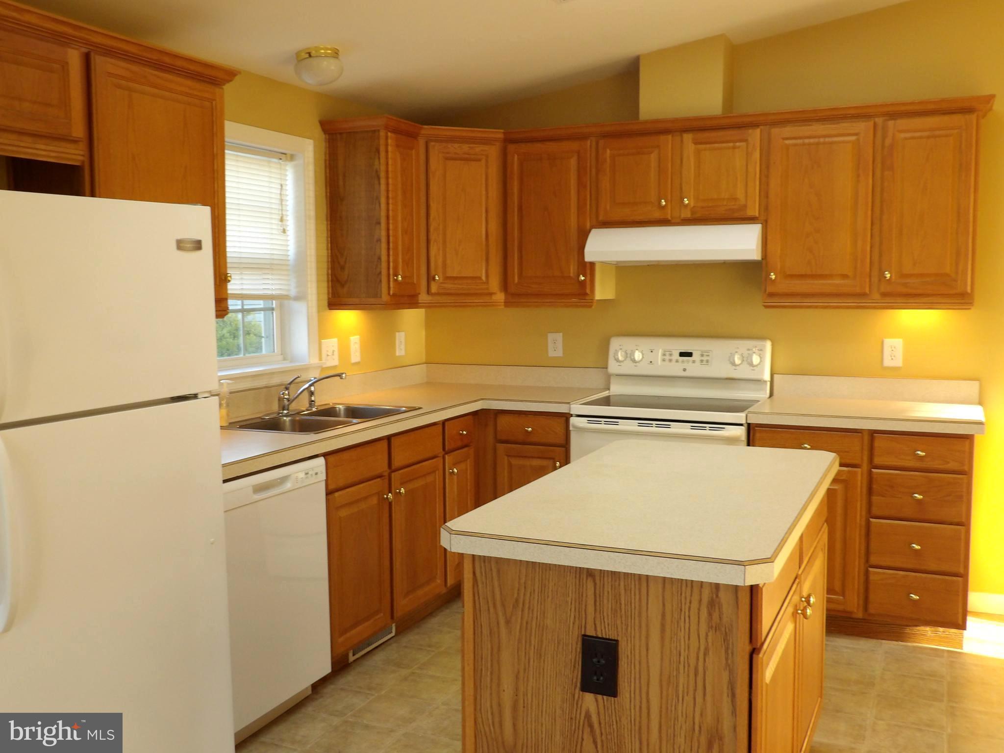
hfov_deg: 55.4
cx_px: 502
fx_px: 957
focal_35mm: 33
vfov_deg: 42.9
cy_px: 376
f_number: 3.1
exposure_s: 1/40
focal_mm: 5.9
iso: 173
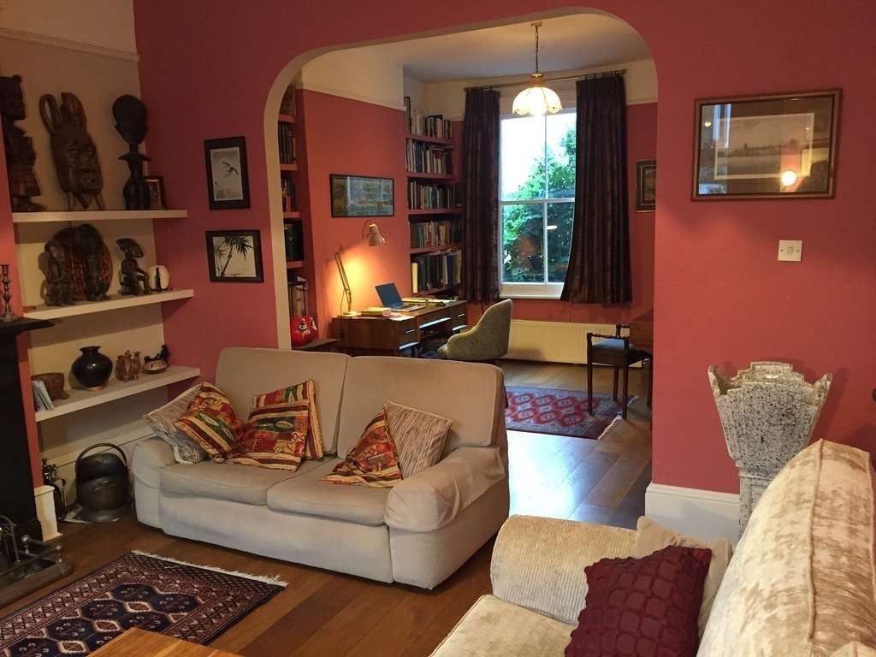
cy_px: 328
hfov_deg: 61.7
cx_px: 438
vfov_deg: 48.2
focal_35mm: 29
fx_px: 734
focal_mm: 4.15
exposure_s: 1/25
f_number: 2.2
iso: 250
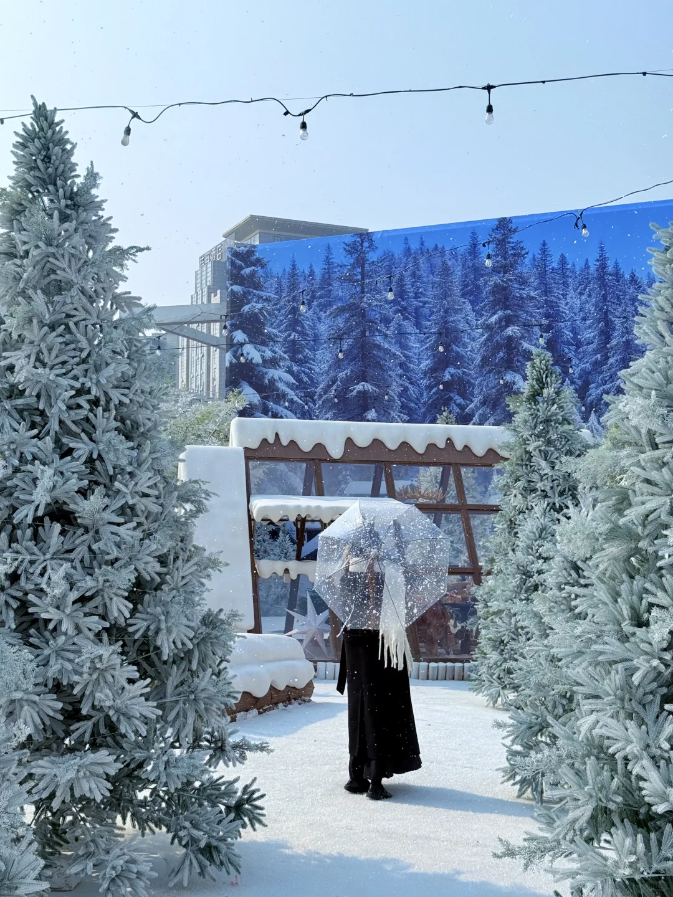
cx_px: 336
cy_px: 448
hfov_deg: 30.3
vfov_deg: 39.7
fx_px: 1244
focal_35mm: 48
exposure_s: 1/9901
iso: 80
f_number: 1.78
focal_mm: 6.76
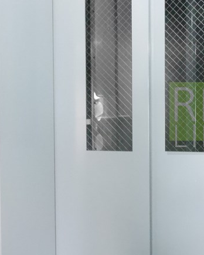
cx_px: 205
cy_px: 117
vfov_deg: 40.3
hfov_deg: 30.4
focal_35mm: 46
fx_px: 347
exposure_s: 1/6
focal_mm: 8
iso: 3200
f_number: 4
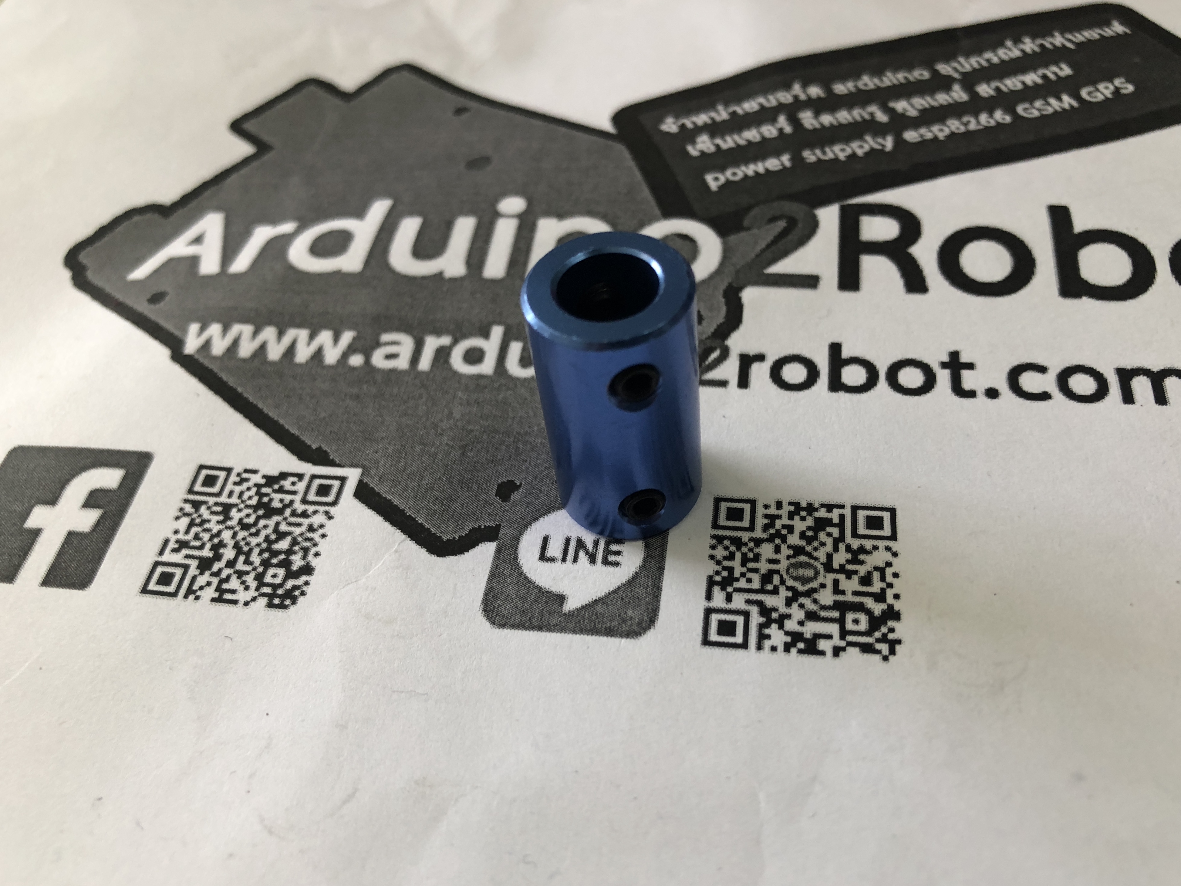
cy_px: 451
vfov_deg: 48.2
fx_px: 989
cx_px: 601
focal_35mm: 29
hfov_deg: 61.7
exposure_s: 1/17
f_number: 1.8
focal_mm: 3.99
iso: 40
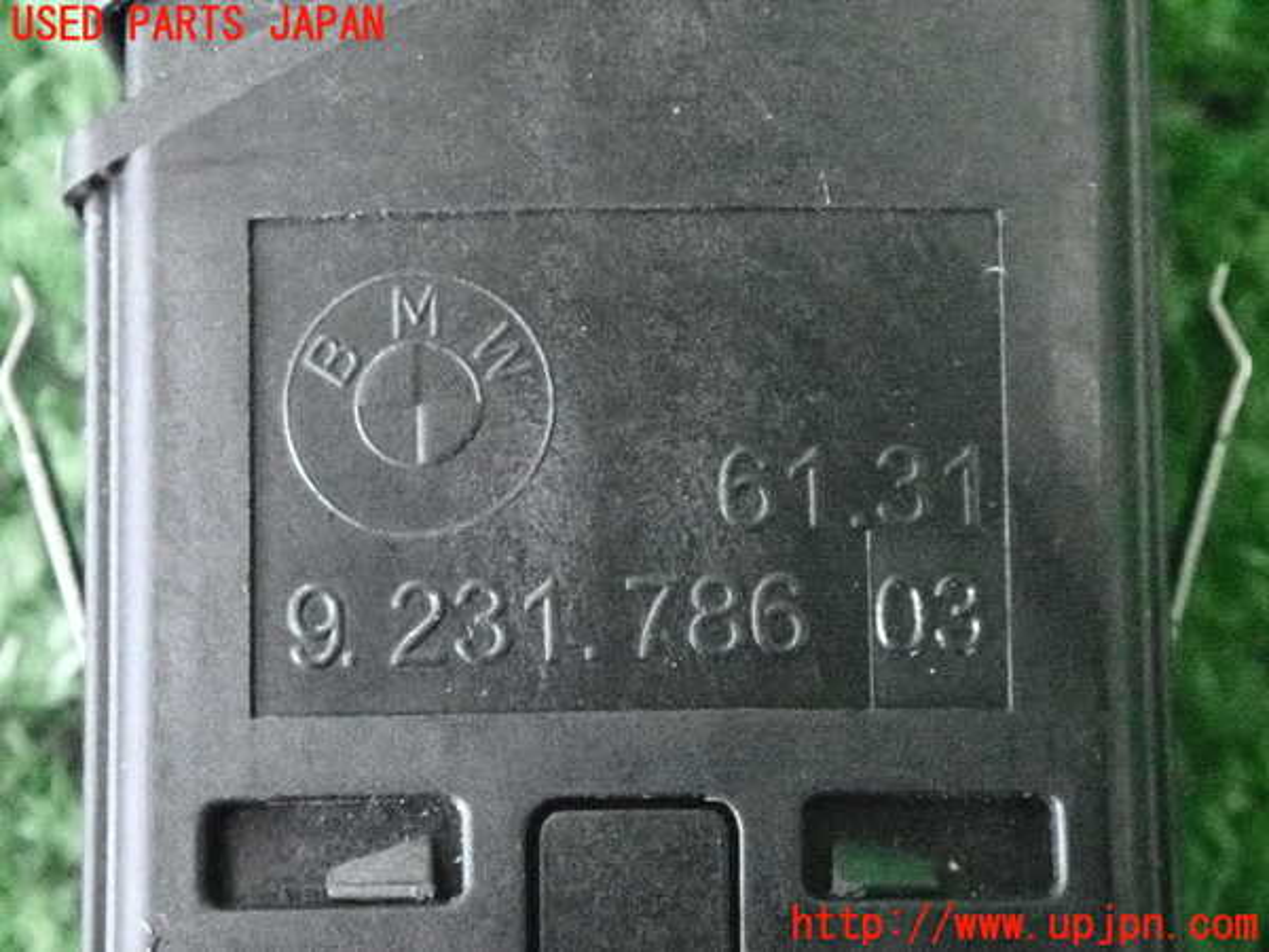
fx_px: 3666
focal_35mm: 100
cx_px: 634
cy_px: 476
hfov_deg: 19.6
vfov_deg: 14.8
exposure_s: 1/100
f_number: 4.9
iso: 12800
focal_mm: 18
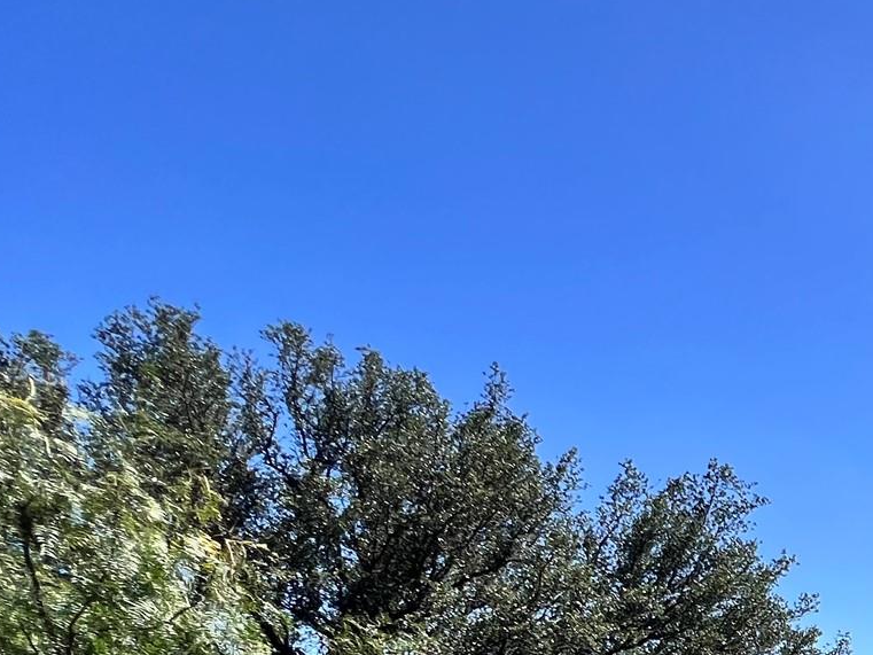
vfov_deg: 32.3
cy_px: 820
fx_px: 883
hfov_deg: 39.9
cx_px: 1013
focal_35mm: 35
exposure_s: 1/1623
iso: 32
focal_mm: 1.57
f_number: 1.8
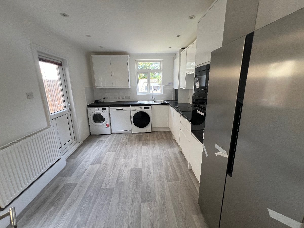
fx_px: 114
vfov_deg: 89.9
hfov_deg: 106.2
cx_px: 152
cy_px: 114
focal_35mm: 13
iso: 80
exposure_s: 1/99
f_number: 1.8
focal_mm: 1.57
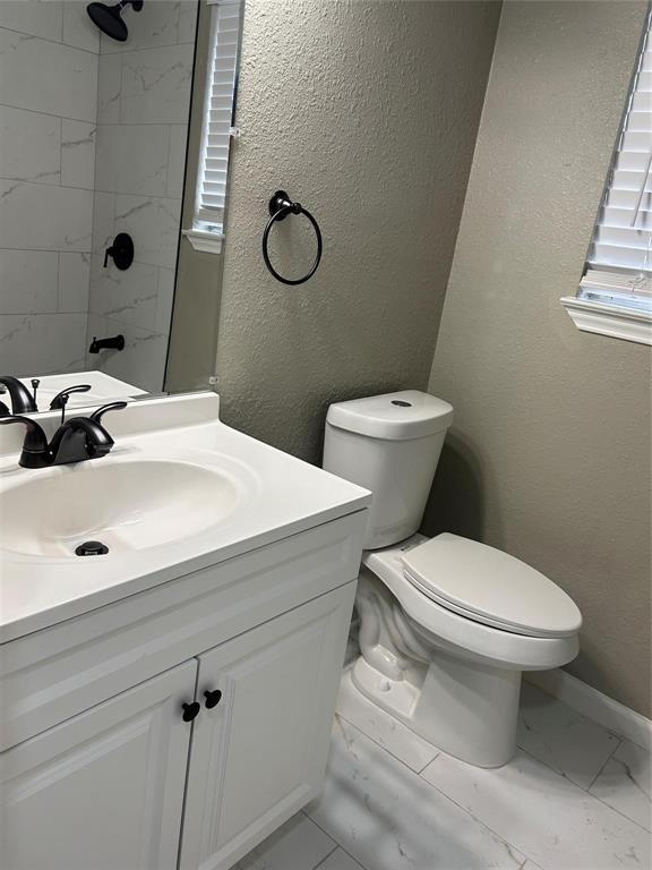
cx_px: 326
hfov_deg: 53.1
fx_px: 653
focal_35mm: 26
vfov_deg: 67.3
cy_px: 435
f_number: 1.5
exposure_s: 1/120
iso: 64
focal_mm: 5.7
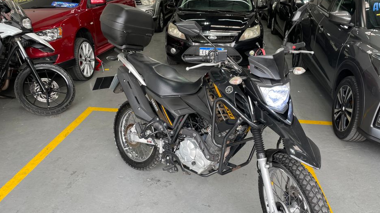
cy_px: 128
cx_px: 193
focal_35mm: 29
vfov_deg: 40.0
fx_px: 292
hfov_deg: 66.1
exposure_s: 1/120
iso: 40
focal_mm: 4.2
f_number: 1.6
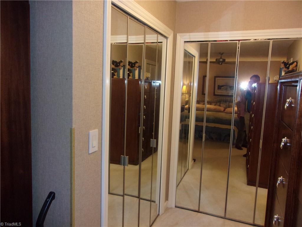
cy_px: 114
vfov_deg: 51.4
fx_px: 236
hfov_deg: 65.3
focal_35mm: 27
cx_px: 151
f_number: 3
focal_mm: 4.9
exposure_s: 1/34
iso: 200
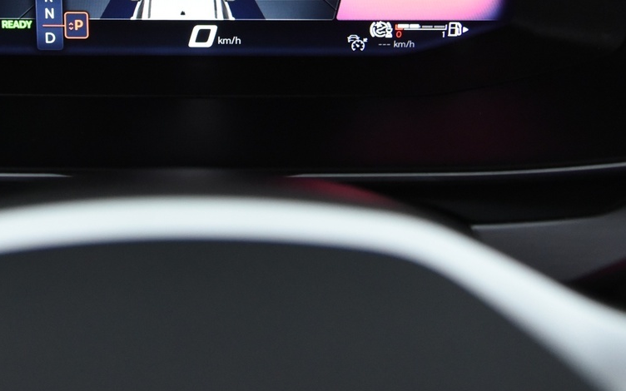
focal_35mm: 68
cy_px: -44
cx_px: 186
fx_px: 1160
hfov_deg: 29.9
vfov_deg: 18.4
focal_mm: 31
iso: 4000
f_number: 4
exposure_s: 1/50
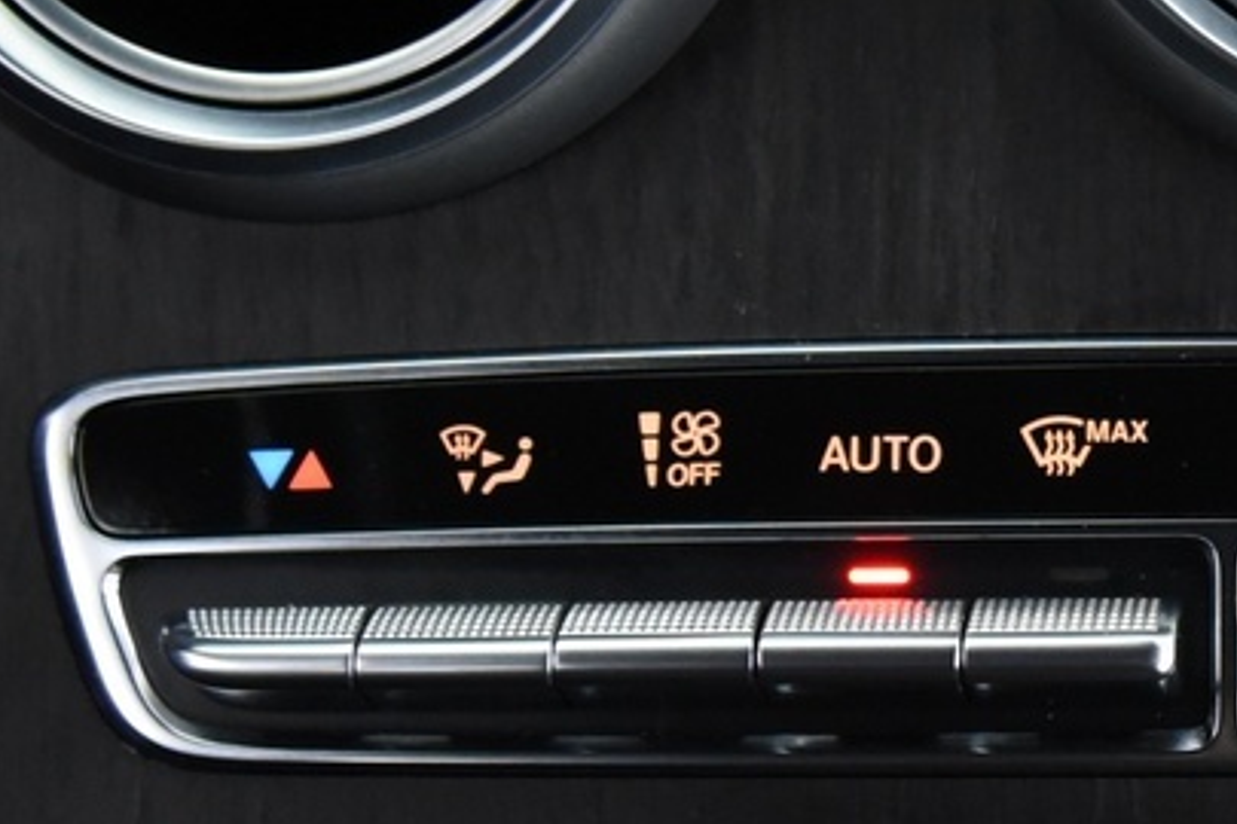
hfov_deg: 14.2
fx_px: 4810
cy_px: 522
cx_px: 1469
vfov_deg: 9.8
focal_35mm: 140
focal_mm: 35
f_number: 4
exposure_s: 1/20
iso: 4000
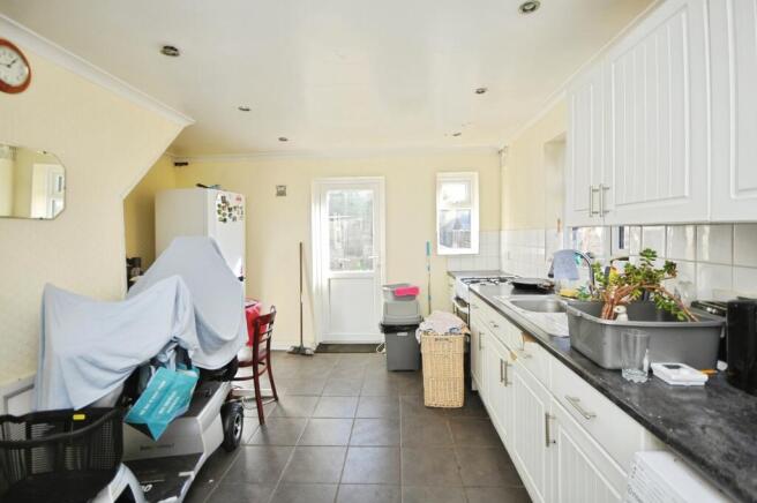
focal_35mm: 15
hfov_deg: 100.4
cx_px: 378
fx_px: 315
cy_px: 252
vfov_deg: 77.2
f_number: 5
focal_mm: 10
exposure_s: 1/80
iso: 200
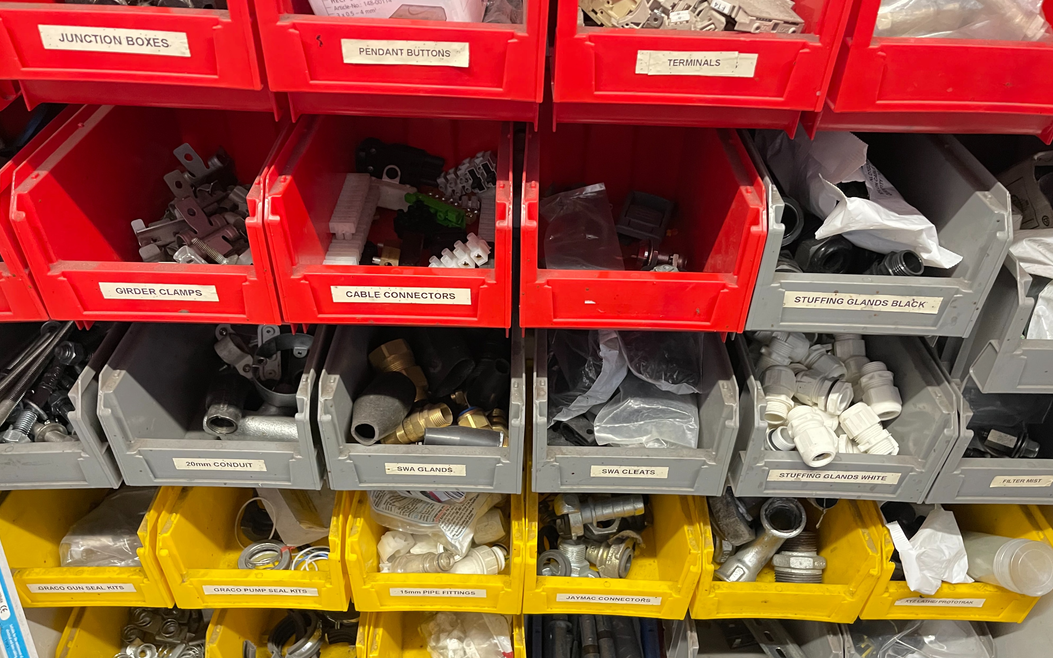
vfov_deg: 44.5
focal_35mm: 28
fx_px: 804
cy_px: 366
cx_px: 530
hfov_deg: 66.5
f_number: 1.6
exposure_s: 1/25
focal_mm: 5.1
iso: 800
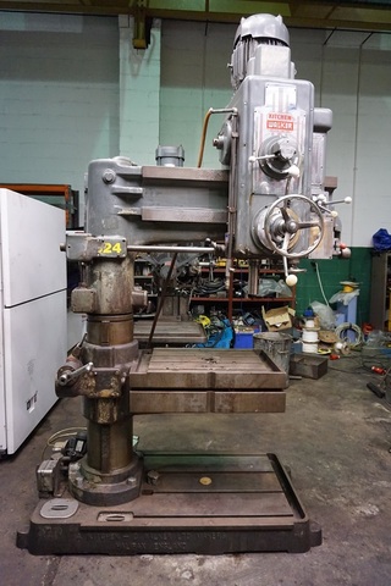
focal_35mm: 24
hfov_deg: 53.1
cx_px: 196
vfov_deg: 73.7
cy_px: 293
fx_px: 391
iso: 2500
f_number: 3.5
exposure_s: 1/160
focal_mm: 16
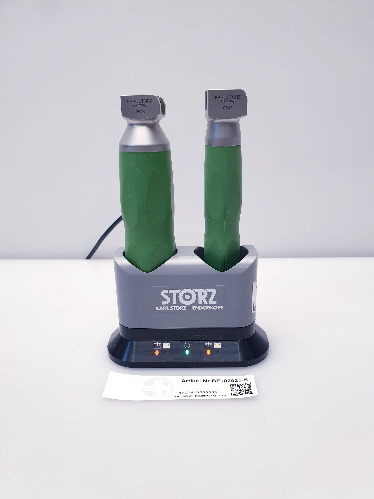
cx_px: 187
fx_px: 375
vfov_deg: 67.3
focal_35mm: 26
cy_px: 250
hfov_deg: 53.1
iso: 80
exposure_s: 1/50
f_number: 2.4
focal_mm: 4.3
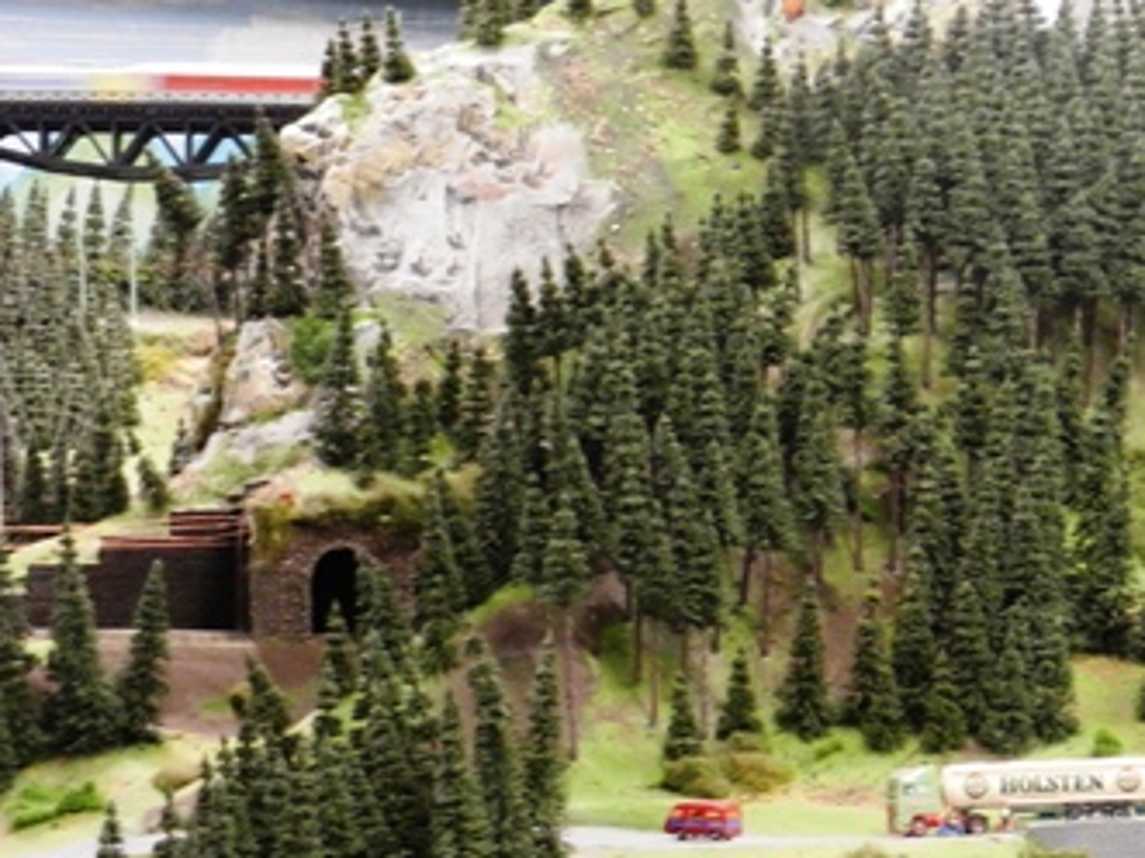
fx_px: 3836
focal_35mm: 116
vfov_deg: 12.8
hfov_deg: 16.8
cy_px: 370
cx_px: 962
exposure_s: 1/8
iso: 400
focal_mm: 10.9
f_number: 4.5
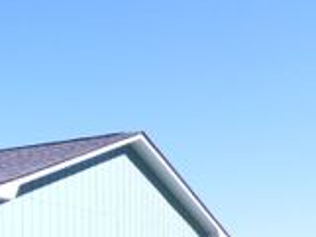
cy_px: 291
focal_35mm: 87
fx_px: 795
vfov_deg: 16.3
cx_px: -167
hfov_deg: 19.4
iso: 100
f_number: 3.3
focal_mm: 5
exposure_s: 1/640
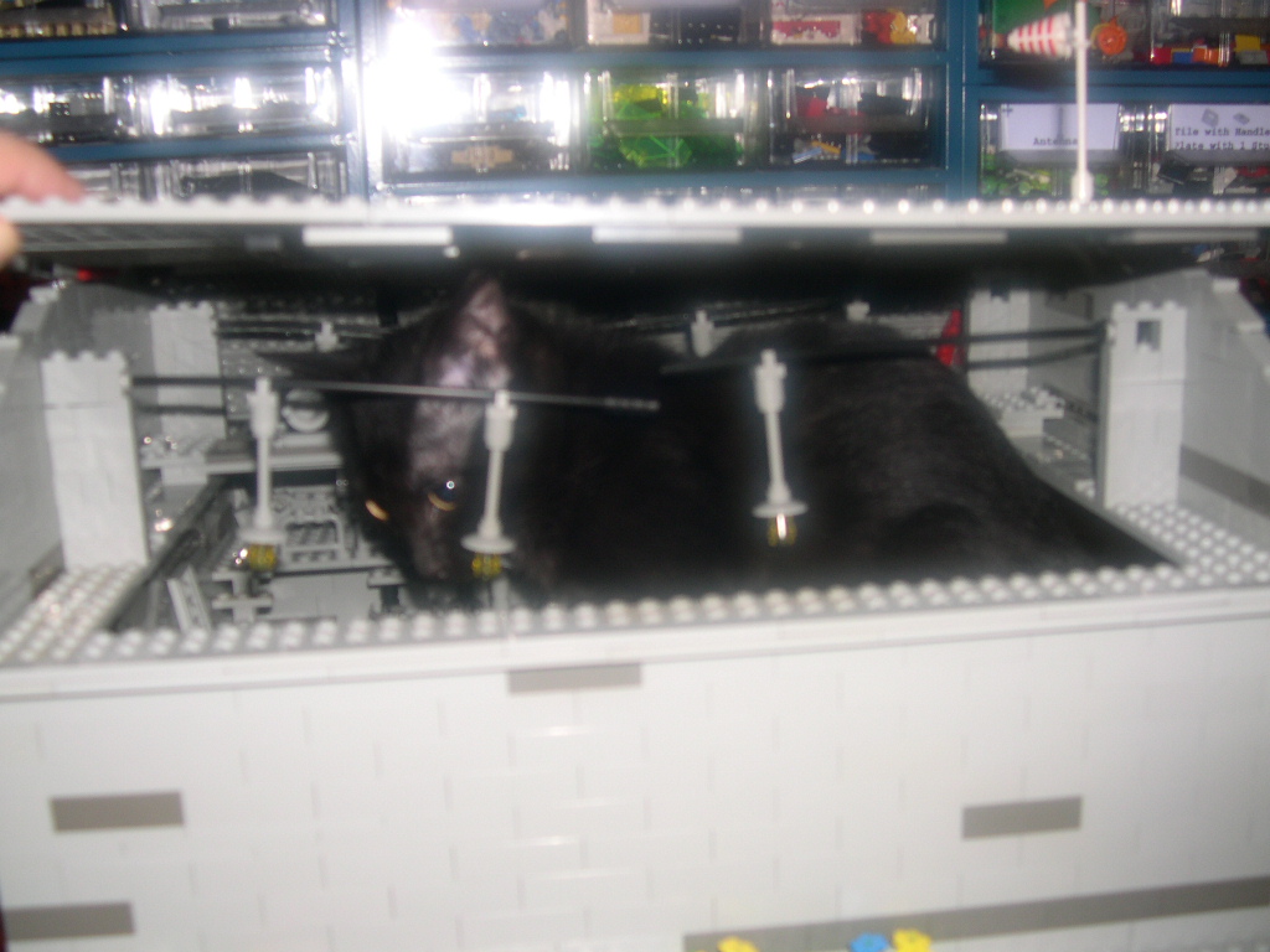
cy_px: 476
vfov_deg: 37.7
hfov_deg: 49.0
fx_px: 1394
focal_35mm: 38
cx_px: 635
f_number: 2.8
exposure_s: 1/60
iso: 100
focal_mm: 8
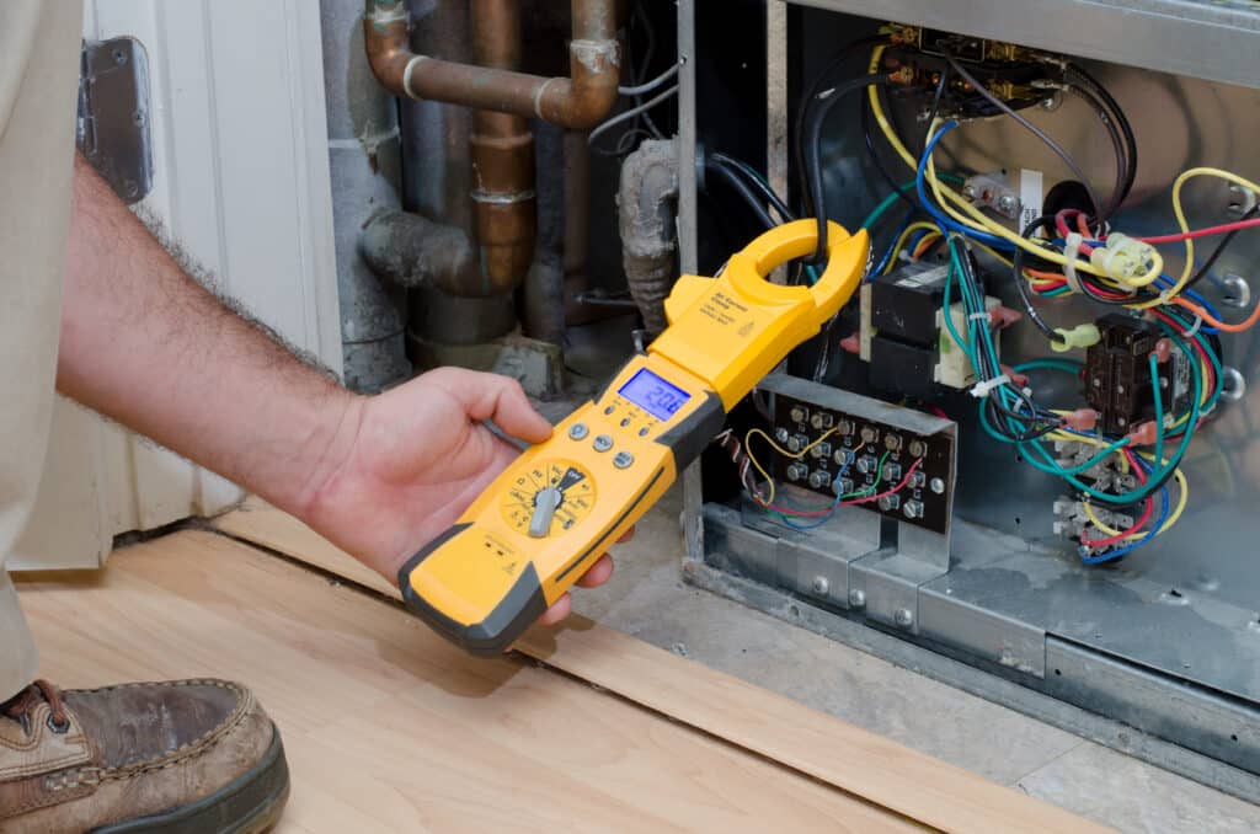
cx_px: 630
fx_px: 2619
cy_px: 417
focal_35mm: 75
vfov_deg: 18.1
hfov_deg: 27.0
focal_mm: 50
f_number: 11
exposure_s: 1/10
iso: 200
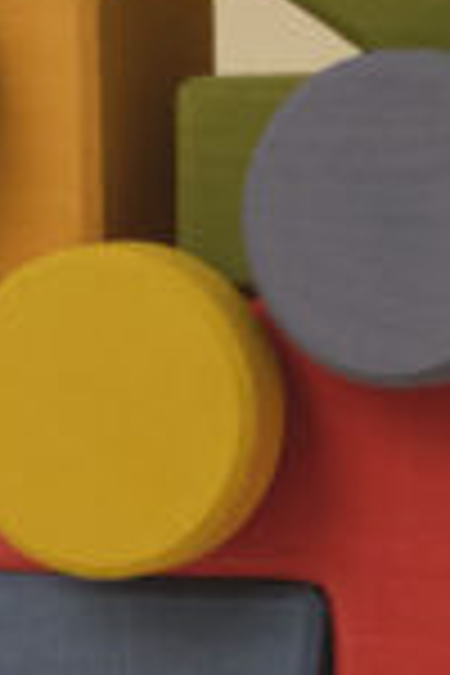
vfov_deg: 3.4
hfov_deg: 2.3
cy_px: 385
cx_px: 180
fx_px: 11212
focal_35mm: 598
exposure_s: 1/250
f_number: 5.6
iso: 800
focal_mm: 56
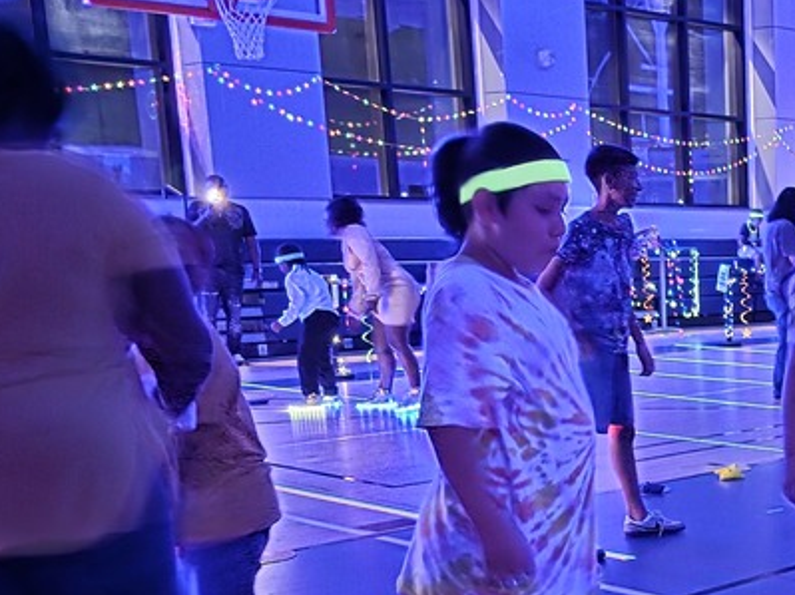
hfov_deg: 29.4
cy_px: 533
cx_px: 879
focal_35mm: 59
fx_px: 1355
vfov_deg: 24.1
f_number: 1.7
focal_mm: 6.3
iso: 2000
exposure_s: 1/15
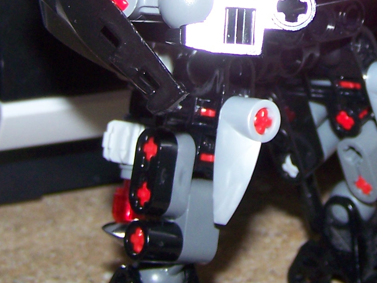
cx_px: 298
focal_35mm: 124
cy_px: -32
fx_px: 1351
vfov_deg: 11.8
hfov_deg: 15.8
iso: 80
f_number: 2.8
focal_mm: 6.3
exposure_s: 1/80
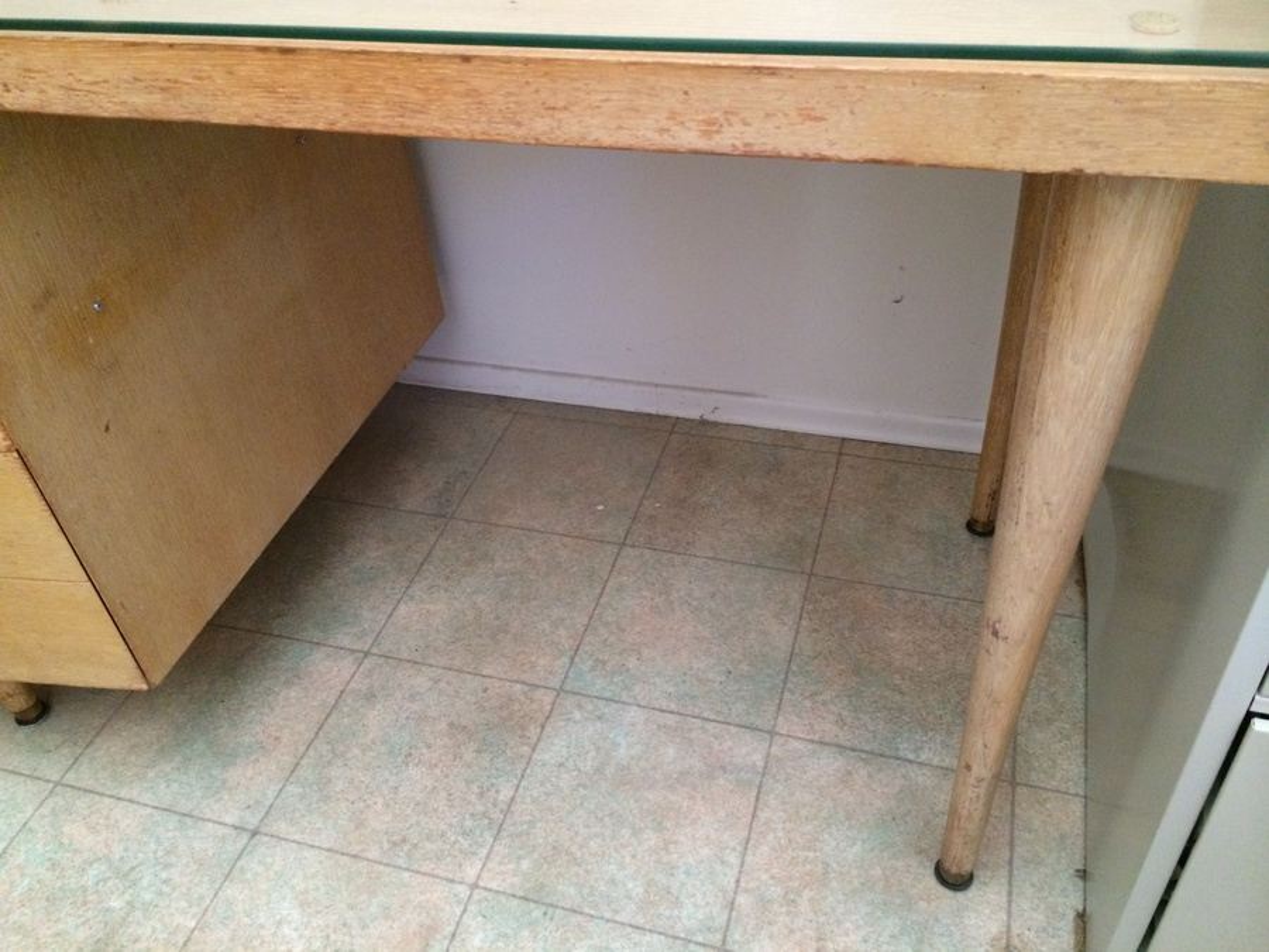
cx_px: 634
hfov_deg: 60.0
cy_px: 476
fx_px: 1100
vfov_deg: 46.8
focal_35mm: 30
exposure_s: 1/30
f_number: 2.2
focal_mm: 4.12
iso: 320
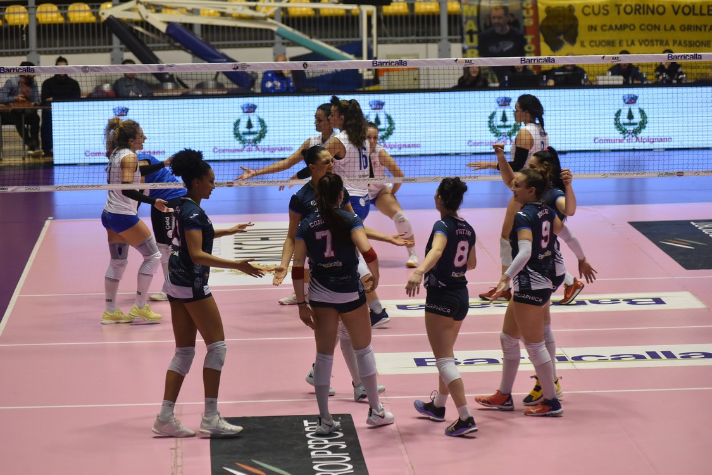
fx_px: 2868
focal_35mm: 145
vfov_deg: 9.5
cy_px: 238
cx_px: 356
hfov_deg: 14.2
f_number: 4.5
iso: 3200
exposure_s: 1/640
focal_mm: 145
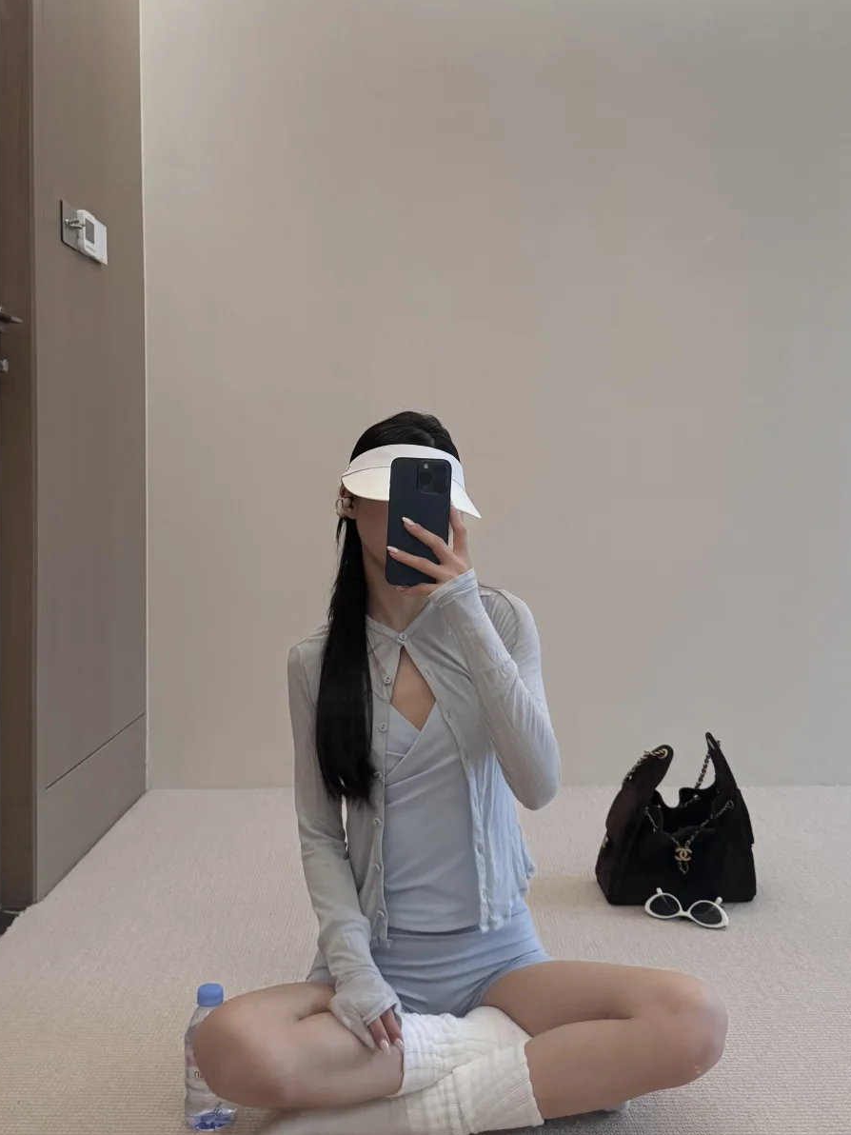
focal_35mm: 29
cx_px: 409
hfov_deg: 48.2
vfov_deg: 61.6
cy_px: 529
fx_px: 951
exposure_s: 1/60
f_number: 1.78
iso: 500
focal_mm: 6.76
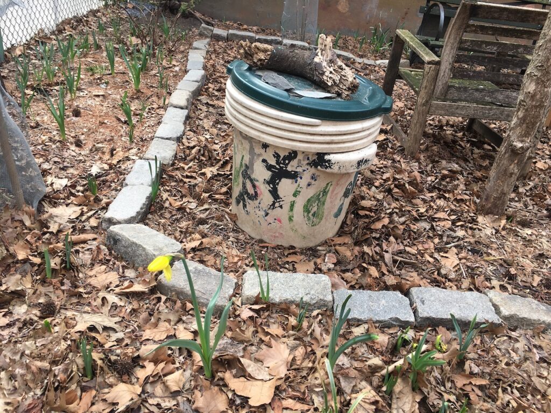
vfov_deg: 48.2
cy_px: 206
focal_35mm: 29
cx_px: 276
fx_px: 462
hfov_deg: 61.7
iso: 25
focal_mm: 4.15
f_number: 2.2
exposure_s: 1/295
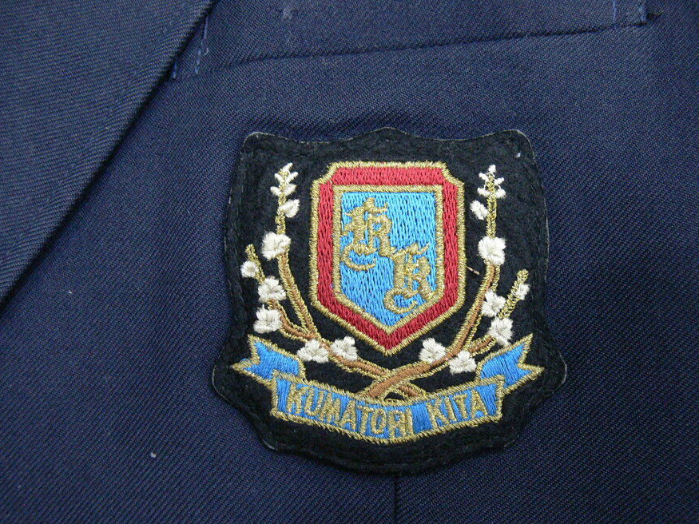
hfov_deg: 46.7
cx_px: 392
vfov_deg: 35.9
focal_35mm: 40
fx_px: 808
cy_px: 288
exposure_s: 1/13
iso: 200
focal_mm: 7.4
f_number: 2.8
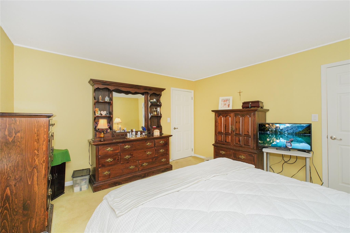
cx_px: 175
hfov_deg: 100.4
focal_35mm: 15
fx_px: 146
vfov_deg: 77.3
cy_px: 116
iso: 800
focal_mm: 10
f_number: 8
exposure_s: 1/50
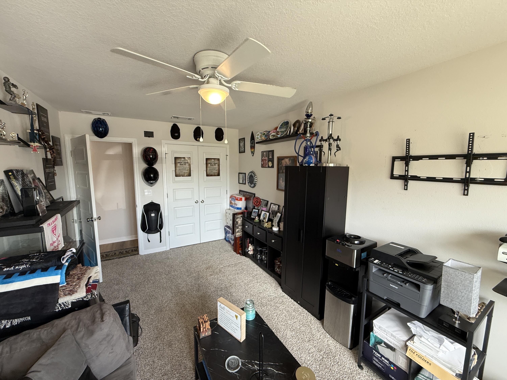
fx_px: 205
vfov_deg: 85.7
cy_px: 190
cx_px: 254
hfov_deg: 102.1
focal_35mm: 14
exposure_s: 1/99
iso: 200
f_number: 2.2
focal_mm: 2.22
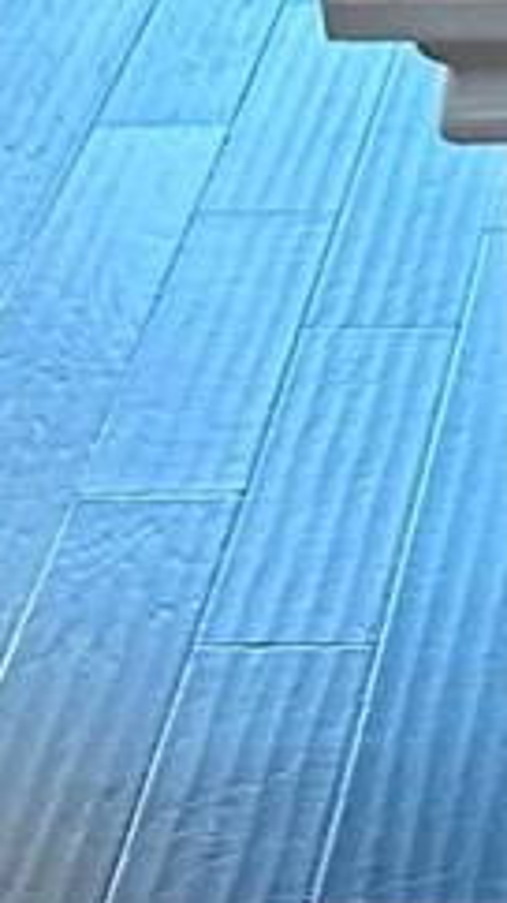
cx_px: 865
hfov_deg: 5.4
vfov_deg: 8.7
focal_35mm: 221
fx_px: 5286
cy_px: -1437
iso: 125
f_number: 1.78
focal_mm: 6.86
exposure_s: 1/60
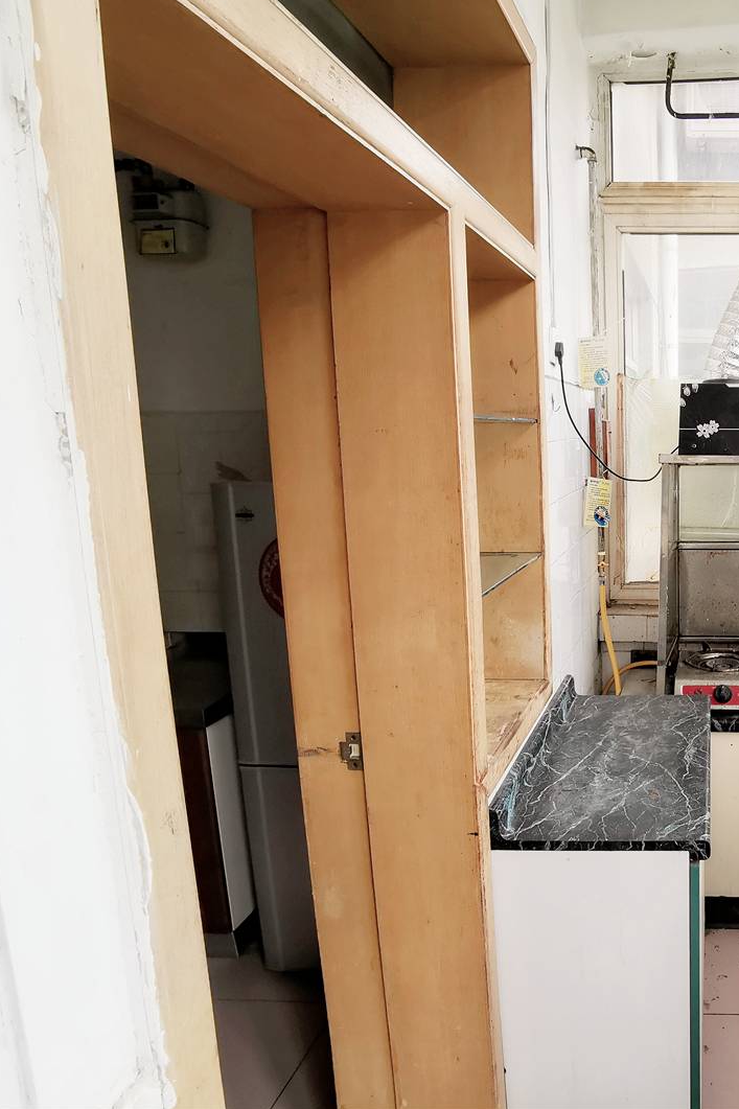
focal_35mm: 24
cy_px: 548
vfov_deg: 73.7
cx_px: 712
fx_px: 739
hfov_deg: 46.0
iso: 50
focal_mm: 2.26
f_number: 2.2
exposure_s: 1/132
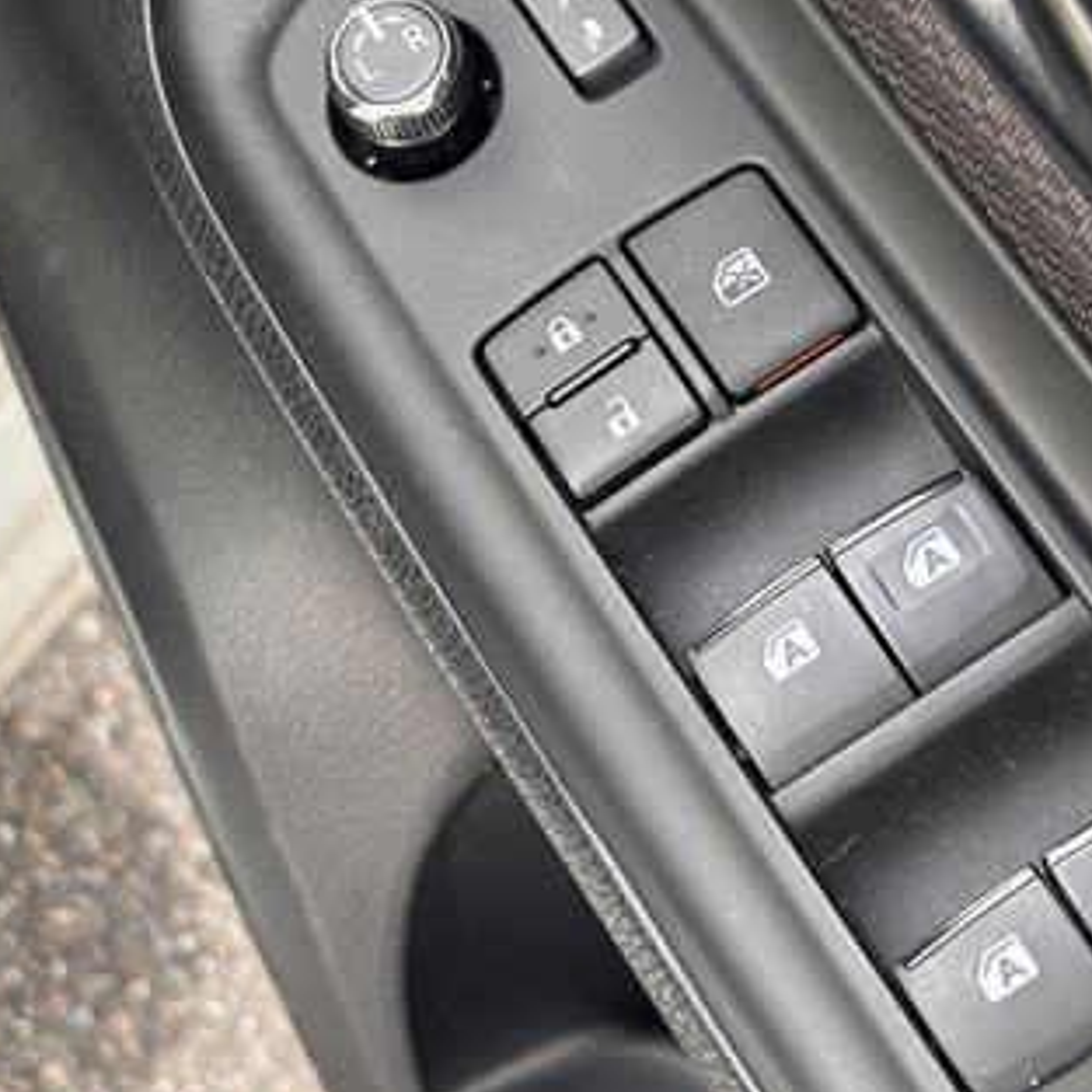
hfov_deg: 18.5
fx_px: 3355
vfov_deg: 18.5
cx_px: 513
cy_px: 415
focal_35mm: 94
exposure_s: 1/53
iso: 160
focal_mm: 5.96
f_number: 1.6
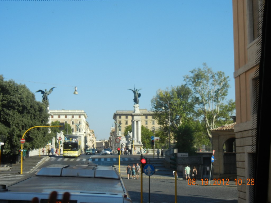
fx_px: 407
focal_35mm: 52
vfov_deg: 28.0
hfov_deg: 36.8
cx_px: 136
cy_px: 102
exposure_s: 1/222
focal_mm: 9.3
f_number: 7.8
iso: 160
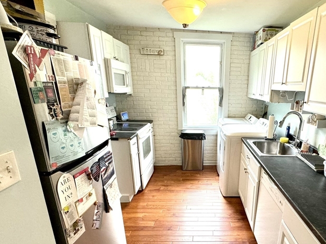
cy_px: 161
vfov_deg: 57.7
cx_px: 215
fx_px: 217
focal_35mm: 23
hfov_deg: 71.9
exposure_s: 1/120
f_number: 2.2
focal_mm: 2.22
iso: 320
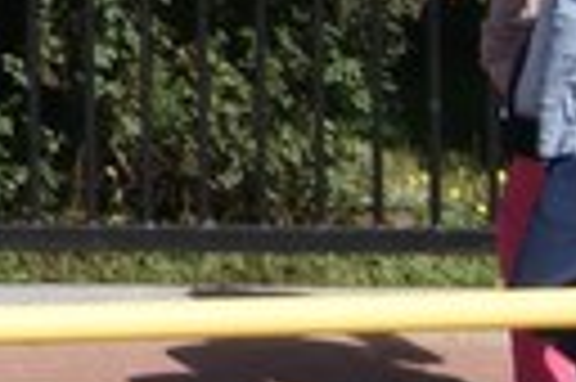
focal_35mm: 295
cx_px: -1156
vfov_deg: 4.6
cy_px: -288
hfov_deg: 6.4
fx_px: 4714
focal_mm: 28
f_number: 9
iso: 100
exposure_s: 1/200
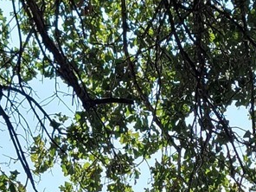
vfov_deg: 7.9
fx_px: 1198
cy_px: 587
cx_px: 181
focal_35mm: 162
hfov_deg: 12.2
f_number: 1.8
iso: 20
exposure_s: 1/348
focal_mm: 7
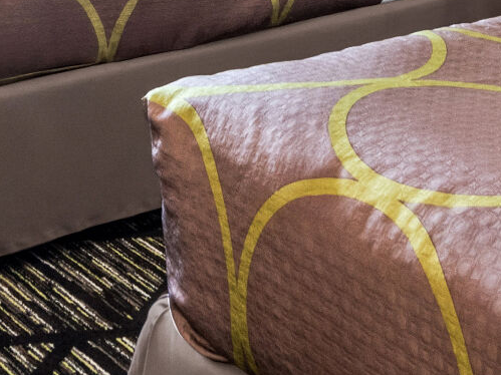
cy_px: -103
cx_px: 340
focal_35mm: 81
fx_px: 1172
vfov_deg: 17.2
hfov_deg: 24.0
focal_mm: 14
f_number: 9
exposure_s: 1/2
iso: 400
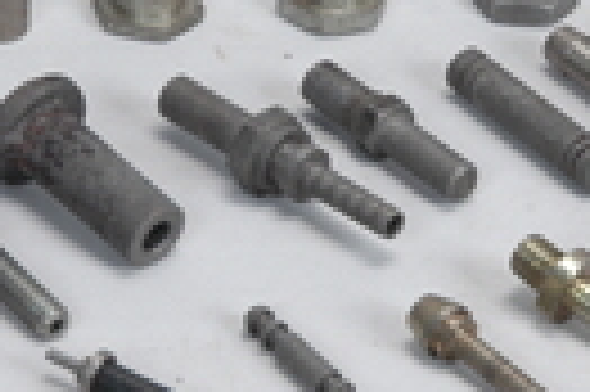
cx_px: 396
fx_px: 6071
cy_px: 185
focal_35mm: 371
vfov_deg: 3.7
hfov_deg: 5.6
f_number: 14
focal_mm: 65
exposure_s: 1/125
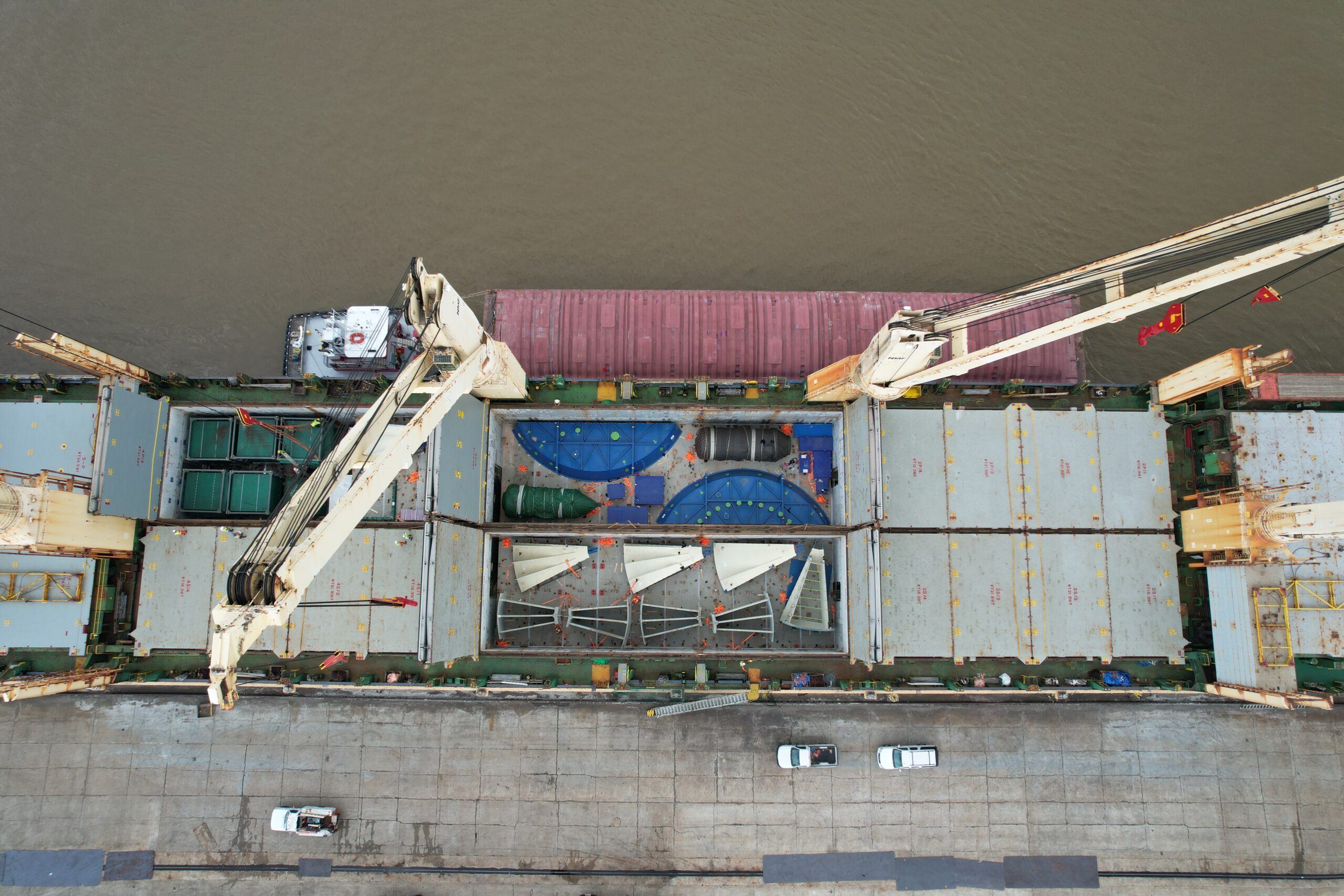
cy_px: 448
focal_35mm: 22
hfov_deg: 78.6
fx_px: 821
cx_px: 672
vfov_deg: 57.2
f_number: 2.8
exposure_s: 1/640
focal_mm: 8.38
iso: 100
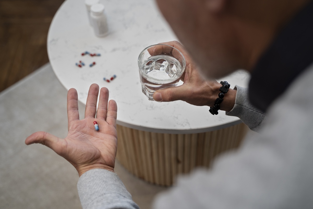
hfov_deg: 45.4
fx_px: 374
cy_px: 104
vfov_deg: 31.2
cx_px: 156
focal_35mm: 43
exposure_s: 1/160
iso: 640
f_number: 2.8
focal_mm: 43
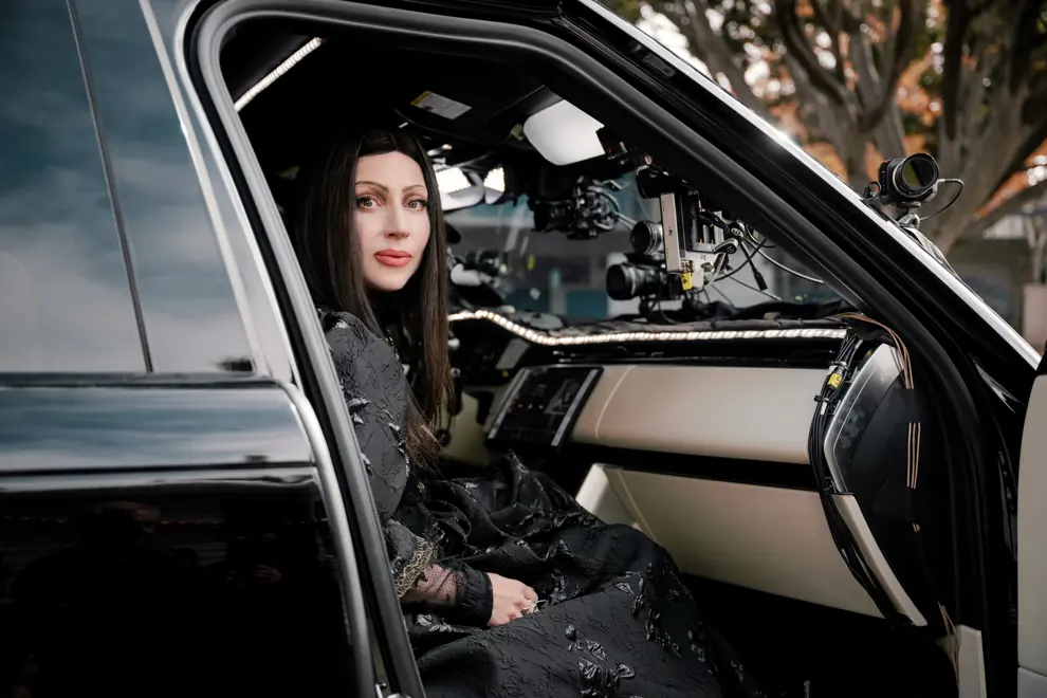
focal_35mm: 40
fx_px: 1163
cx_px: 524
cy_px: 349
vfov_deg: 33.4
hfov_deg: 48.5
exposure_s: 1/1600
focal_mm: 40
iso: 400
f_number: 2.8
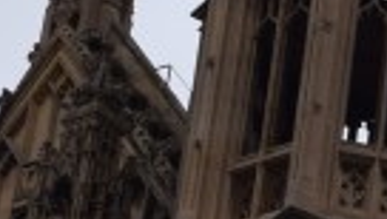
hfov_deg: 7.0
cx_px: 785
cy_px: 304
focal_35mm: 295
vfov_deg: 4.1
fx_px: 3031
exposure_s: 1/250
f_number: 8
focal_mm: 25
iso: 280
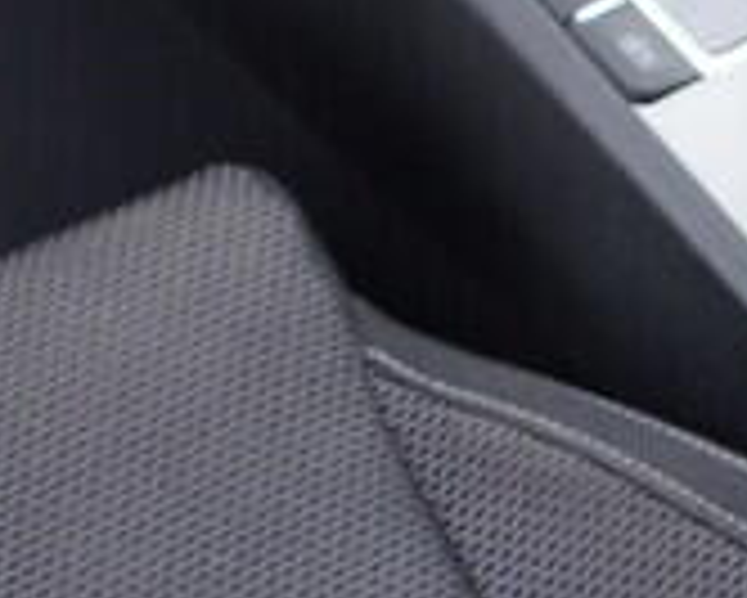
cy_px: -704
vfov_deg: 7.1
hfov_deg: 9.2
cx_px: -130
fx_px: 4601
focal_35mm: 208
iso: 320
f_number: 2.8
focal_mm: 24
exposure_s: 1/40
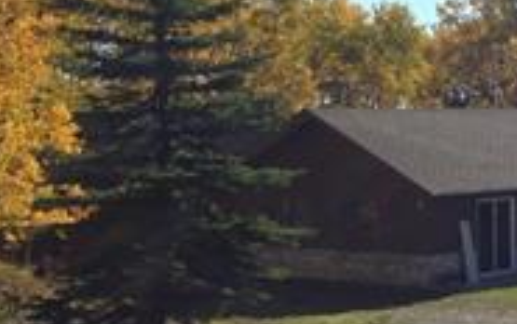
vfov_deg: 10.8
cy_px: 198
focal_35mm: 121
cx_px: 749
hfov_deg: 16.0
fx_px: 1706
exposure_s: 1/1506
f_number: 2.4
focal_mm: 4.12
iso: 50
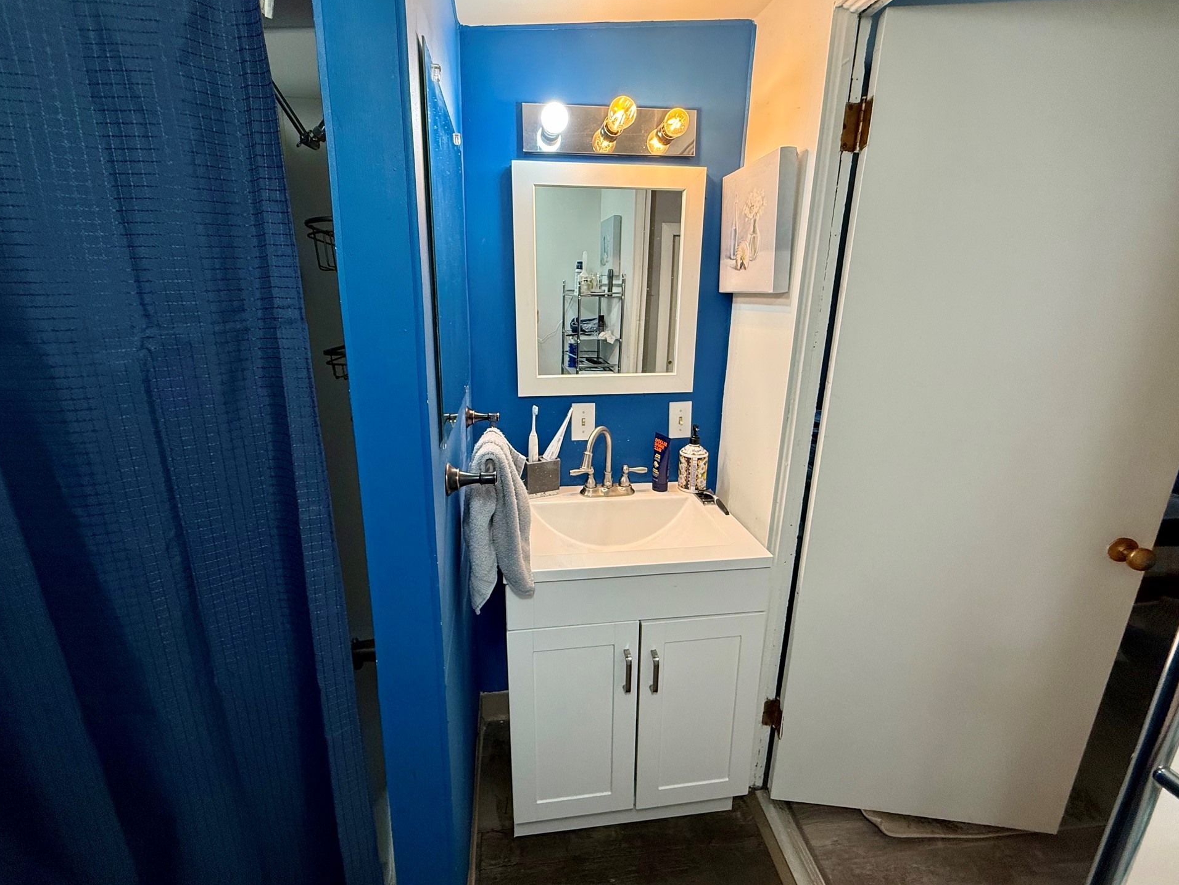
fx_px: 511
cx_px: 577
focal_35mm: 15
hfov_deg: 98.1
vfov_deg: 81.7
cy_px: 418
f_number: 2.2
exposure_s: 1/120
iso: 250
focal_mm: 2.22
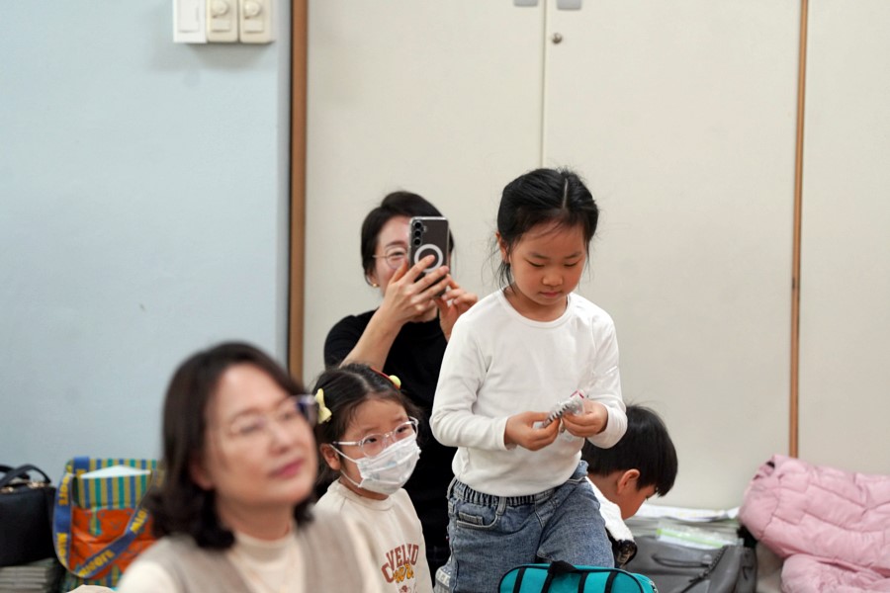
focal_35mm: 200
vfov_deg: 6.9
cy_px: 296
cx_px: 445
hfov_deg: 10.3
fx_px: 4944
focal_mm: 200
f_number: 4
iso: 2000
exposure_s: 1/250
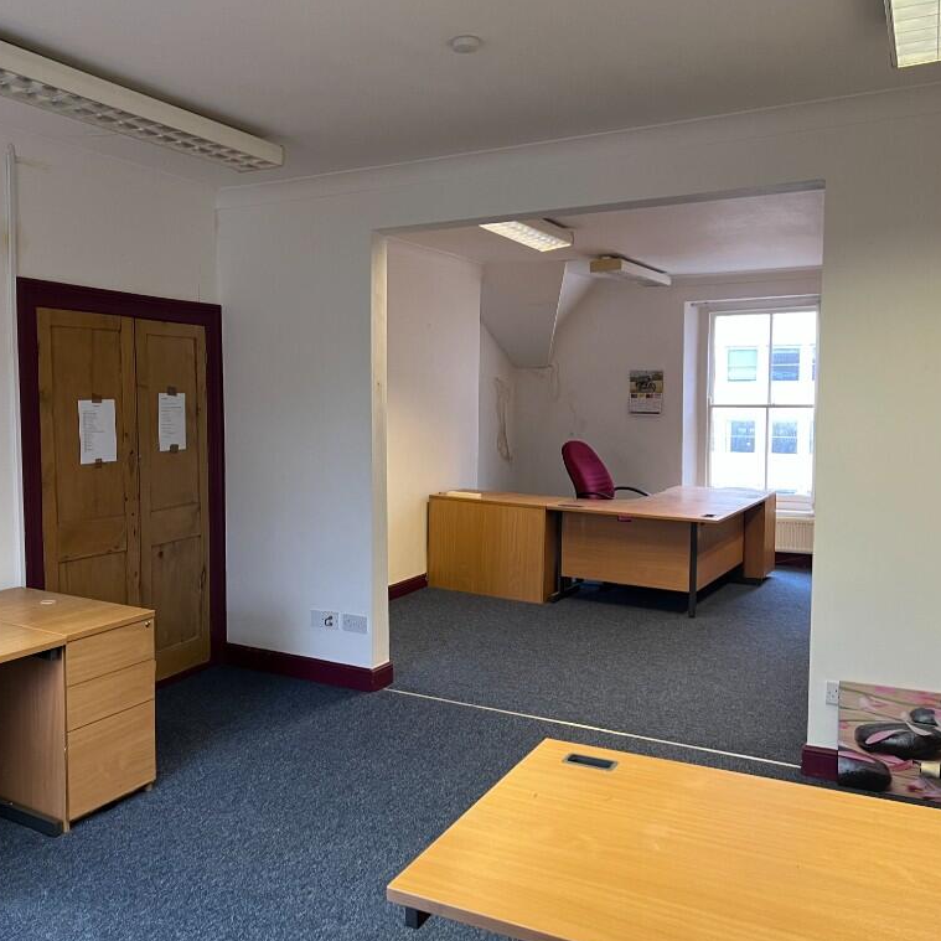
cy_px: 472
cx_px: 379
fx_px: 953
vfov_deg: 52.5
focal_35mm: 31
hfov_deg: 52.2
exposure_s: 1/50
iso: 160
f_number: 1.5
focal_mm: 5.7
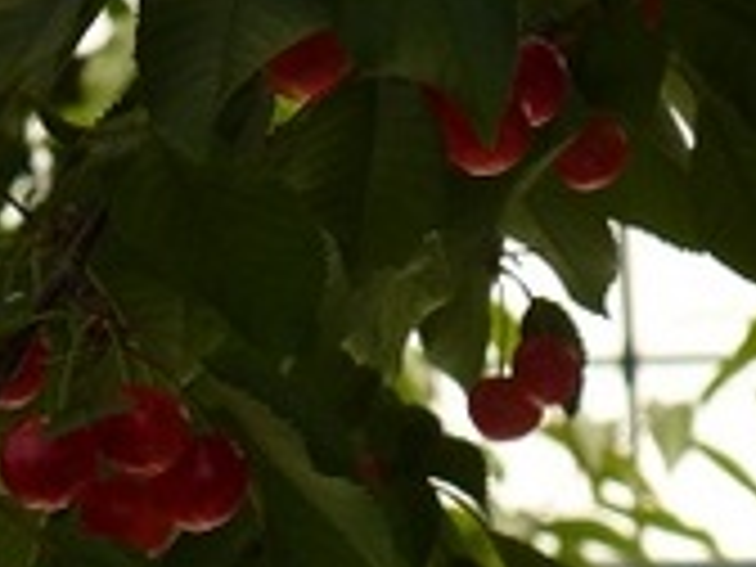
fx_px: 14633
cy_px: 731
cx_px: -162
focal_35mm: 670
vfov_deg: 2.2
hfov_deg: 3.0
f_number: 5.9
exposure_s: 1/250
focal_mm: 45
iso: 100
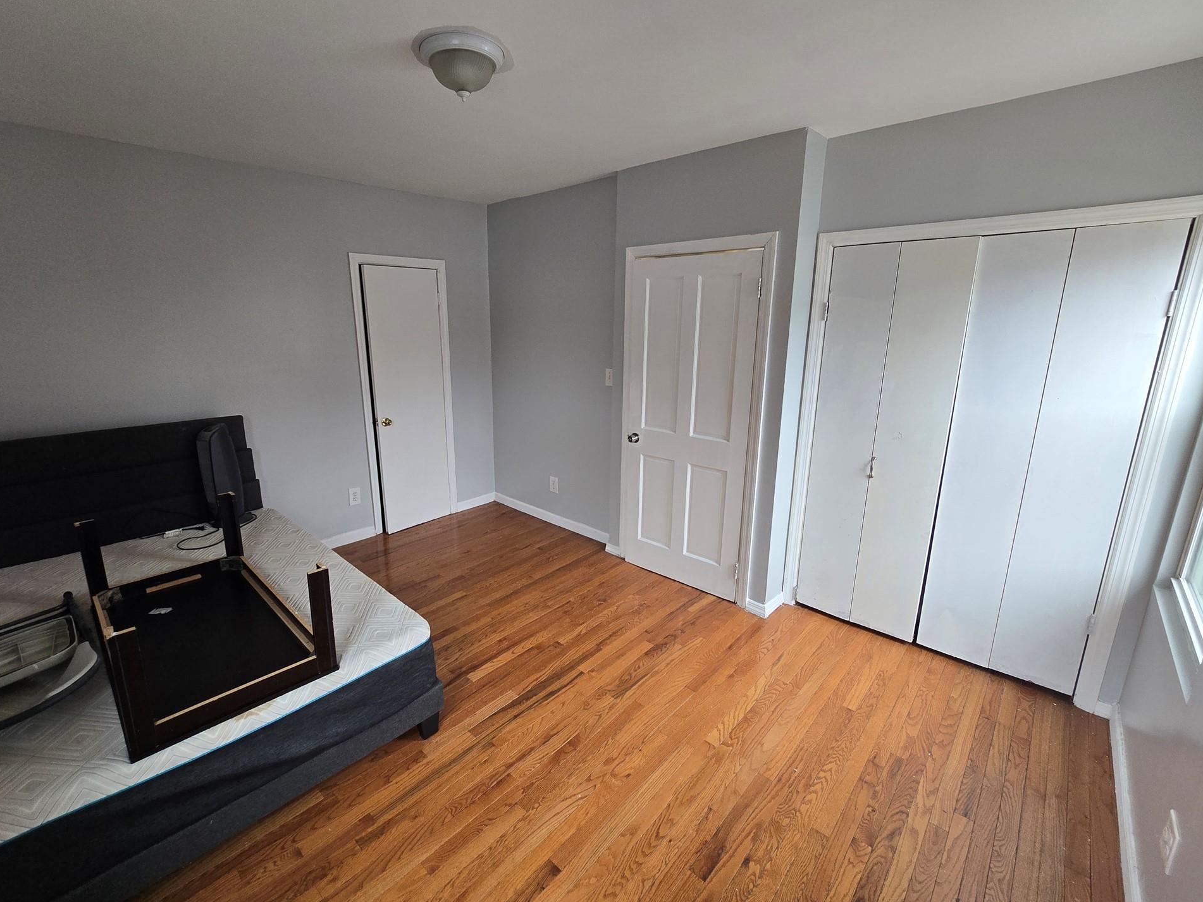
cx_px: 570
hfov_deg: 102.0
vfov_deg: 85.7
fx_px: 486
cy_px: 452
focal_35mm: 14
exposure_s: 1/60
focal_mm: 2.2
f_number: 2.2
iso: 100
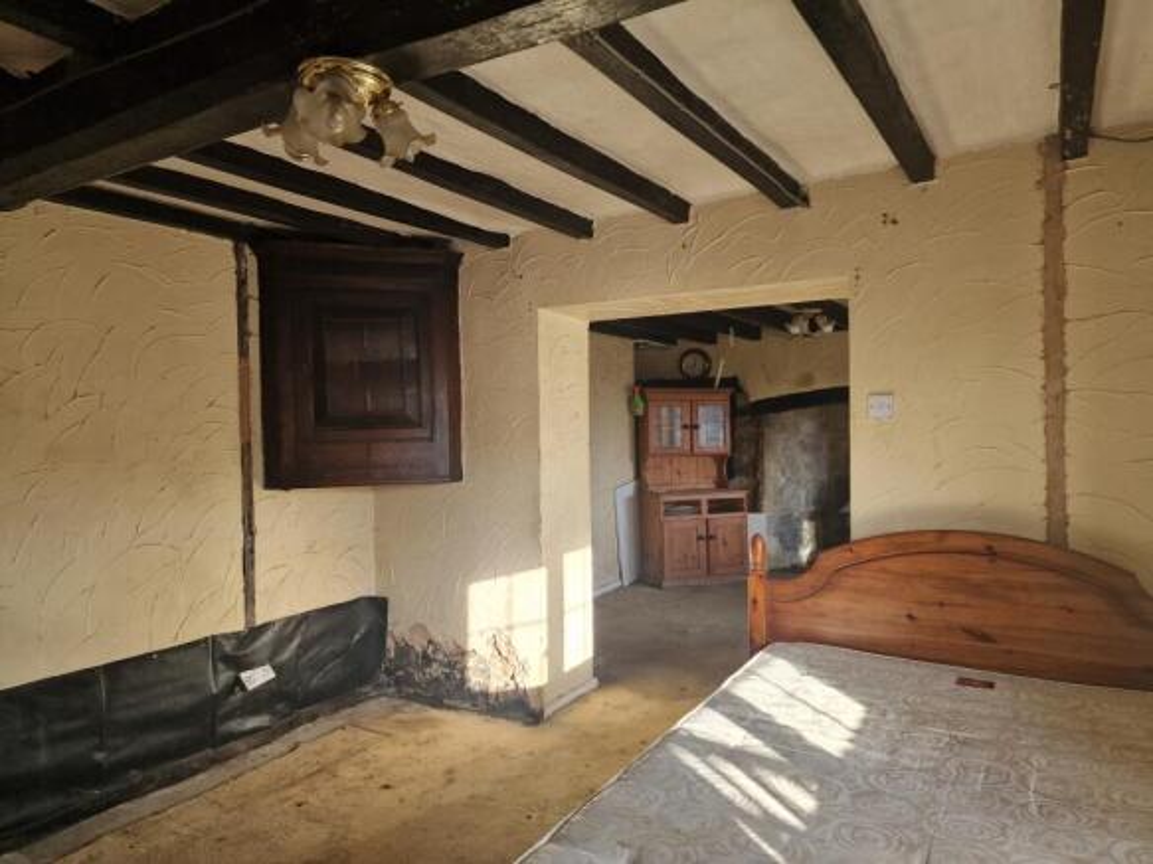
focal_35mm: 23
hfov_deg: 73.9
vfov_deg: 58.9
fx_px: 766
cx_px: 576
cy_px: 432
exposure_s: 1/180
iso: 80
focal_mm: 6.4
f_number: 1.8
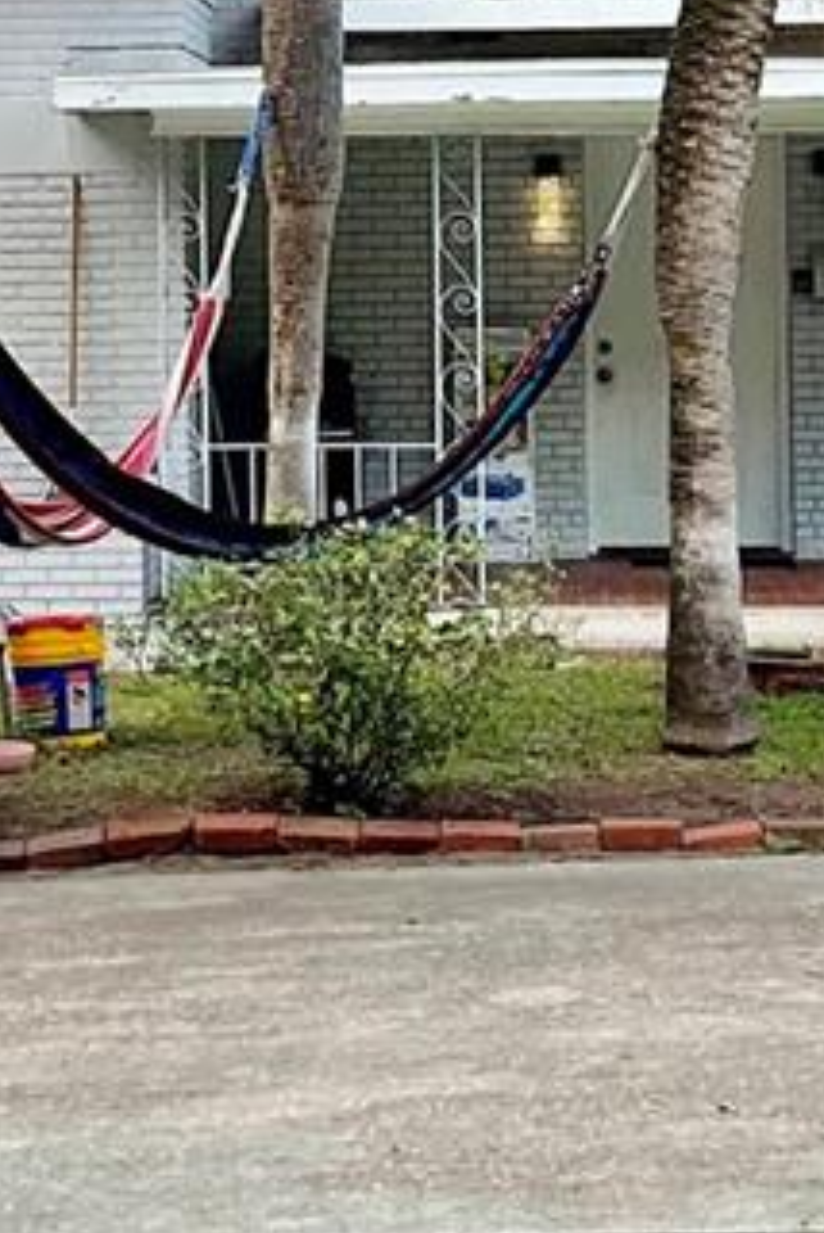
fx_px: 3871
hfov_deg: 12.1
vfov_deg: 17.8
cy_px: 162
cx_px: 312
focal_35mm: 113
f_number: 1.8
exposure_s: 1/286
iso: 16
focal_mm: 3
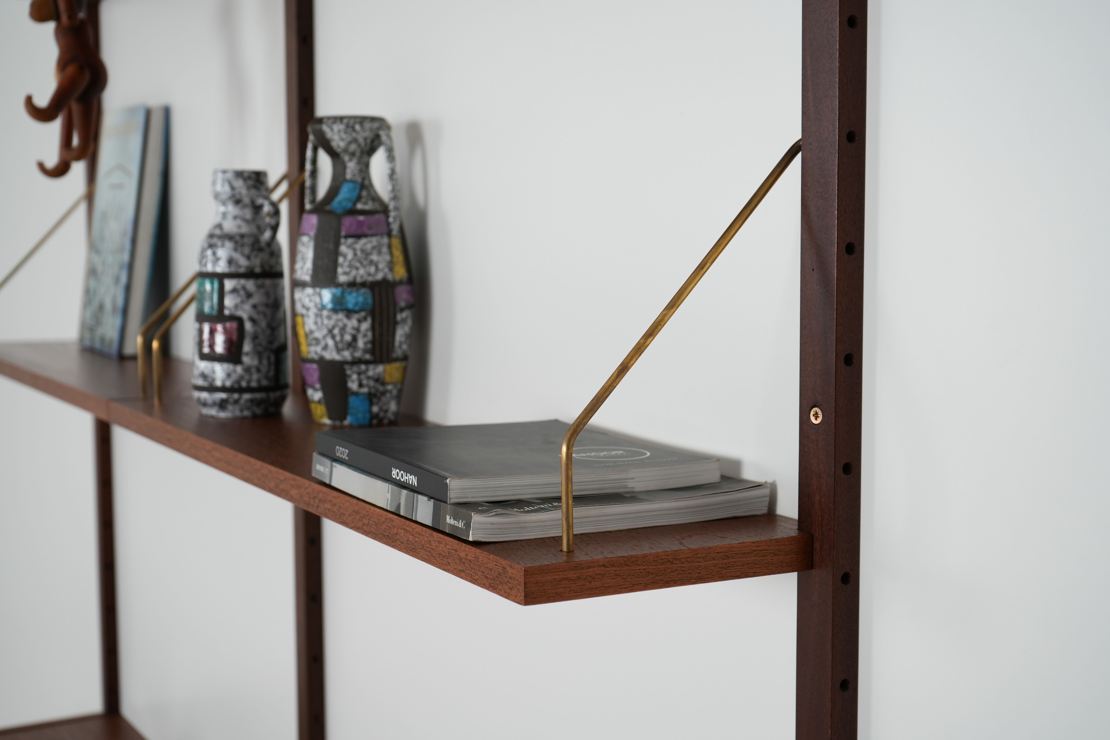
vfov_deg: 27.0
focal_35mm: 50
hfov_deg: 39.6
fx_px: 1542
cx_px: 555
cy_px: 370
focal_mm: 50
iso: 500
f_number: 6.3
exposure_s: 1/25
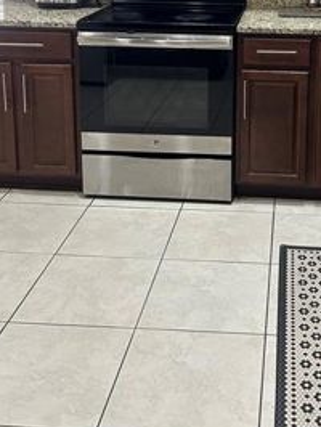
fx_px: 642
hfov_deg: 27.5
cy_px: 30
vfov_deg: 34.4
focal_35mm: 52
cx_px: 256
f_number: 1.5
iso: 160
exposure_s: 1/60
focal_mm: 5.7
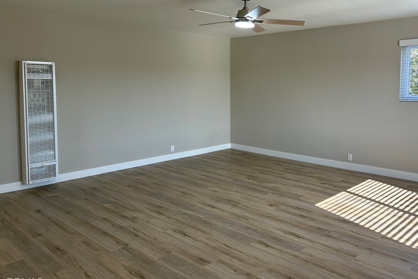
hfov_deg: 60.0
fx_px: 360
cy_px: 109
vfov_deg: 42.1
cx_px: 239
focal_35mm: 31
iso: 40
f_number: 1.6
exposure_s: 1/120
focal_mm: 5.96
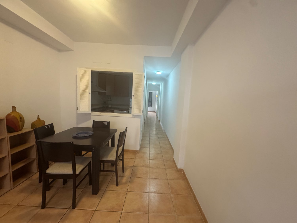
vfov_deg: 85.7
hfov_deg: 102.1
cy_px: 112
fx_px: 120
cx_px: 148
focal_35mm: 14
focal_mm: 2.22
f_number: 2.2
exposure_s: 1/50
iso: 320
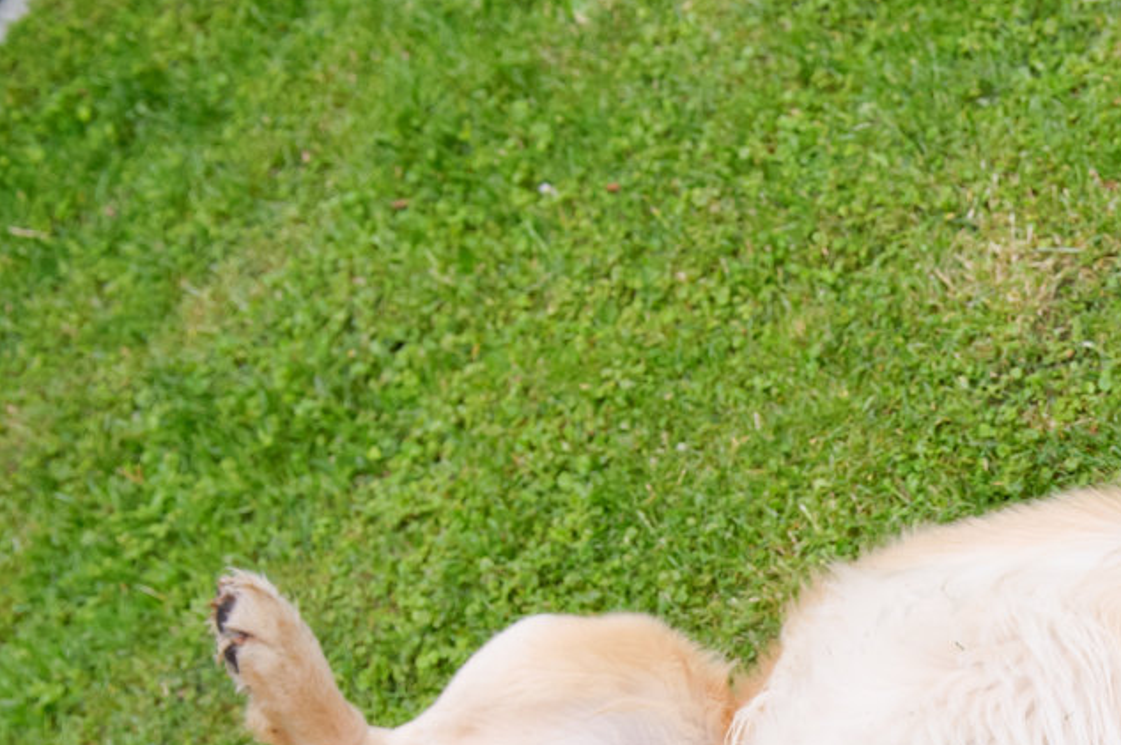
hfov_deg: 22.8
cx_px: 1103
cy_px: 932
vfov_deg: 15.2
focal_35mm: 86
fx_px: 2676
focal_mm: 34
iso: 800
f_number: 5.6
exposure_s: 1/800
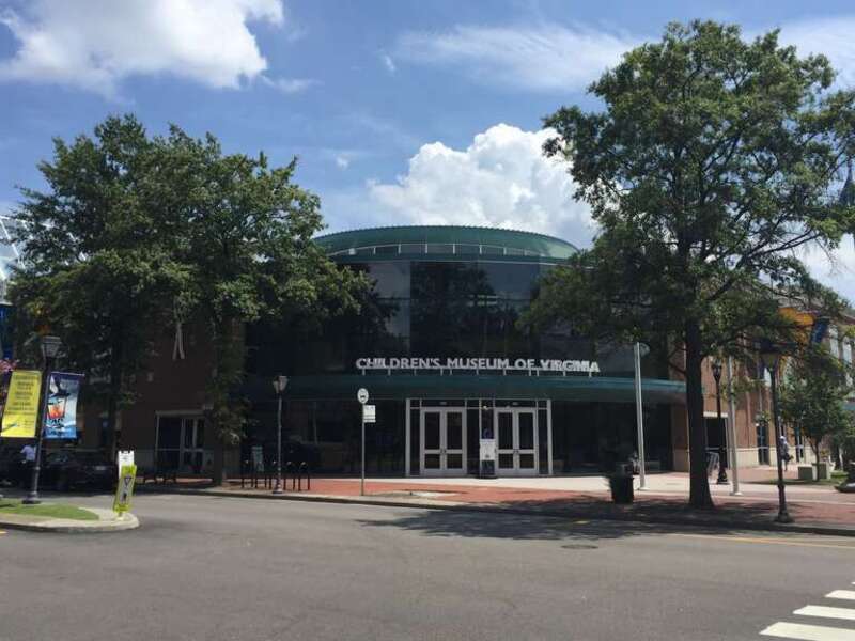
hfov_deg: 61.7
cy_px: 320
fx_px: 716
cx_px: 428
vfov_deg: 48.2
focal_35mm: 29
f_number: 2.2
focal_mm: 4.15
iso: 32
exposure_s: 1/2475
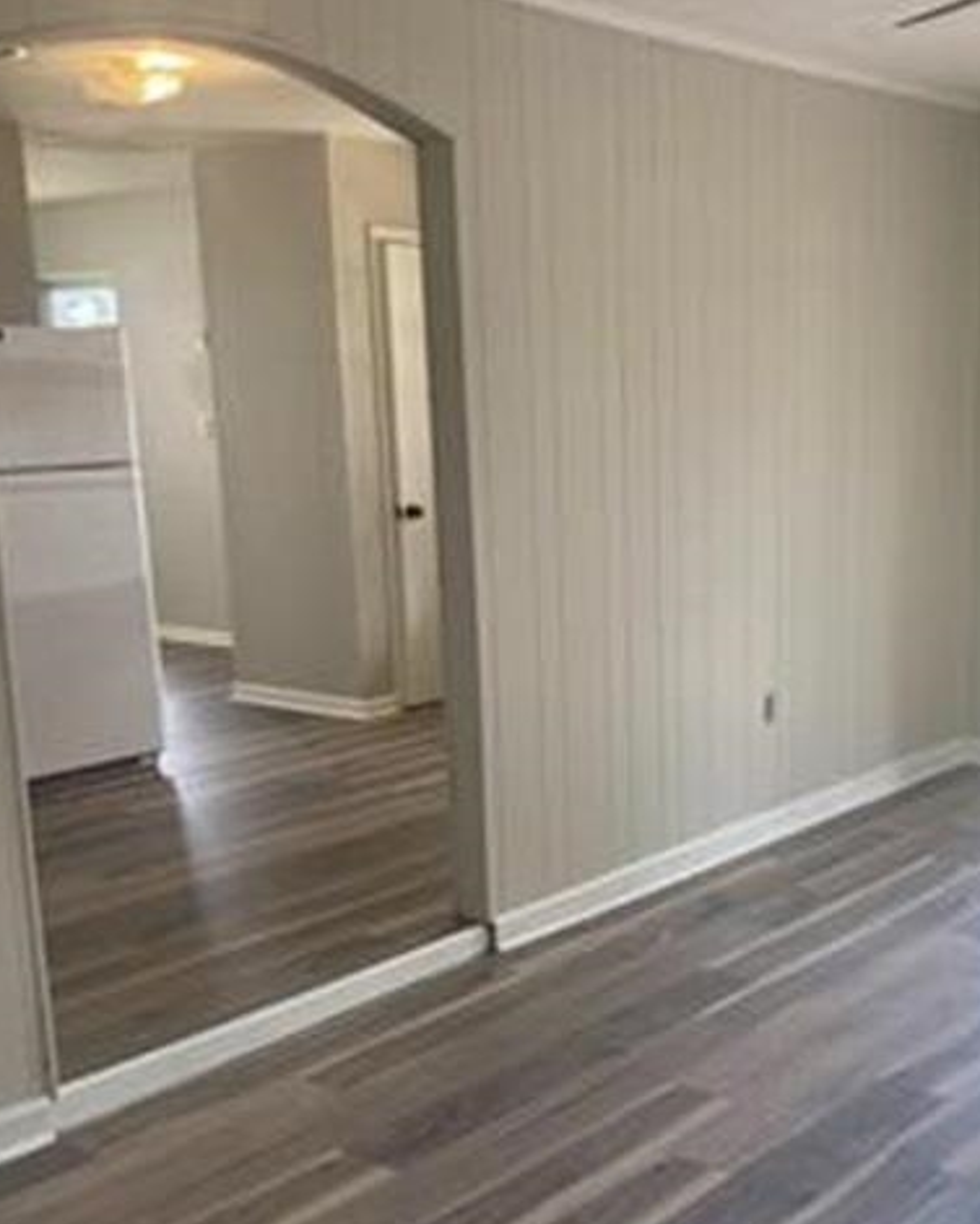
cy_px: 771
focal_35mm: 46
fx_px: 1667
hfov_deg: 32.4
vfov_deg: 40.0
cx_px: 665
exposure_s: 1/121
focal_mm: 4.25
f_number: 1.8
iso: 100
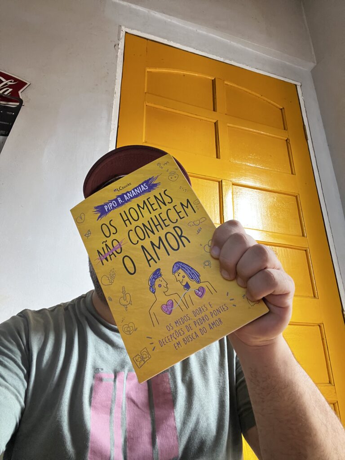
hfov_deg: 58.9
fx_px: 306
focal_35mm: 23
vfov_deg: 73.9
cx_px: 172
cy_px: 230
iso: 400
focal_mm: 2.71
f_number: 2.2
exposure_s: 1/30
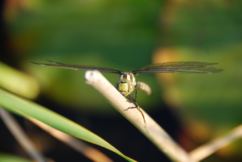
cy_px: 81
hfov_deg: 6.9
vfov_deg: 4.6
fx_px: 2019
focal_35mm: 300
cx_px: 121
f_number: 5.6
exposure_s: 1/125
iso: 200
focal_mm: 200
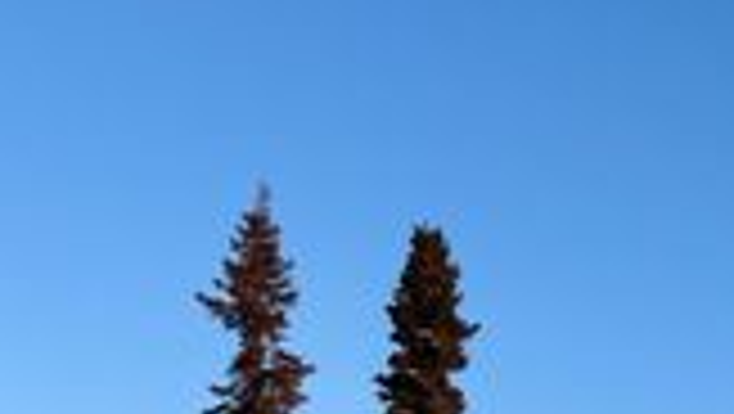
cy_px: 691
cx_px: 833
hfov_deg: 24.5
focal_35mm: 80
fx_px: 1558
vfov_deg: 13.8
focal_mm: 6.76
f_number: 1.78
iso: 80
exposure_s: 1/992
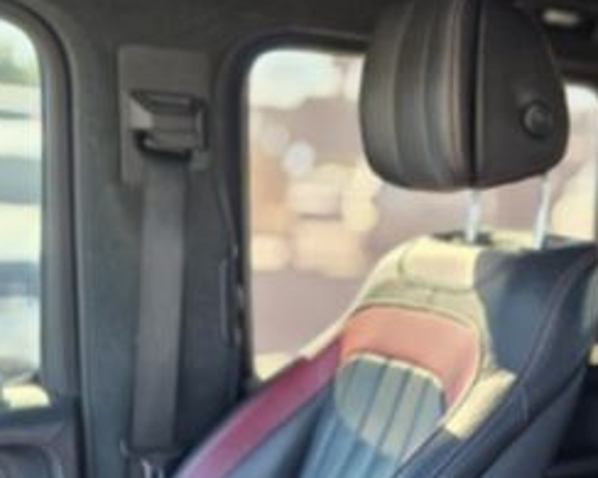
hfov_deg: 28.5
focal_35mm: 59
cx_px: 689
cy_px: 407
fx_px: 1044
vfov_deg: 25.2
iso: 160
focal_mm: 6.3
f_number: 1.7
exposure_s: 1/180
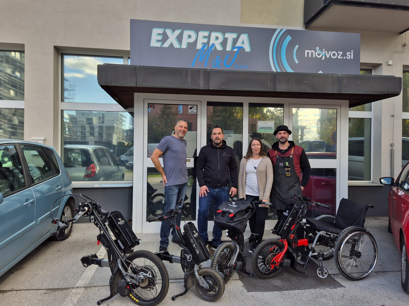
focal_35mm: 23
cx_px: 204
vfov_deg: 58.9
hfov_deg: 73.9
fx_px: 272
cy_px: 153
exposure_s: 1/456
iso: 25
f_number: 1.8
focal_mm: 5.4
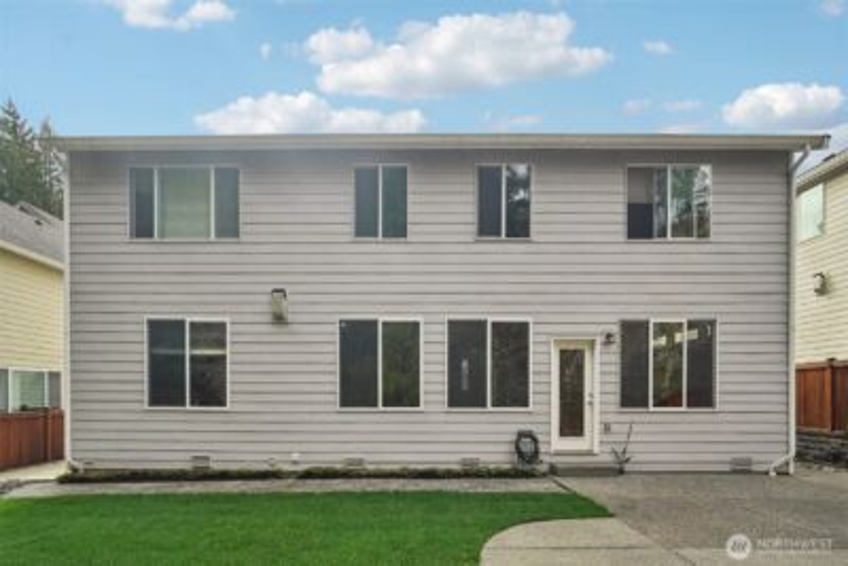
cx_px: 424
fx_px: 377
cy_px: 283
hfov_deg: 96.7
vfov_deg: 73.8
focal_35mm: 16
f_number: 8
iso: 1600
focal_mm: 16
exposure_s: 1/1250
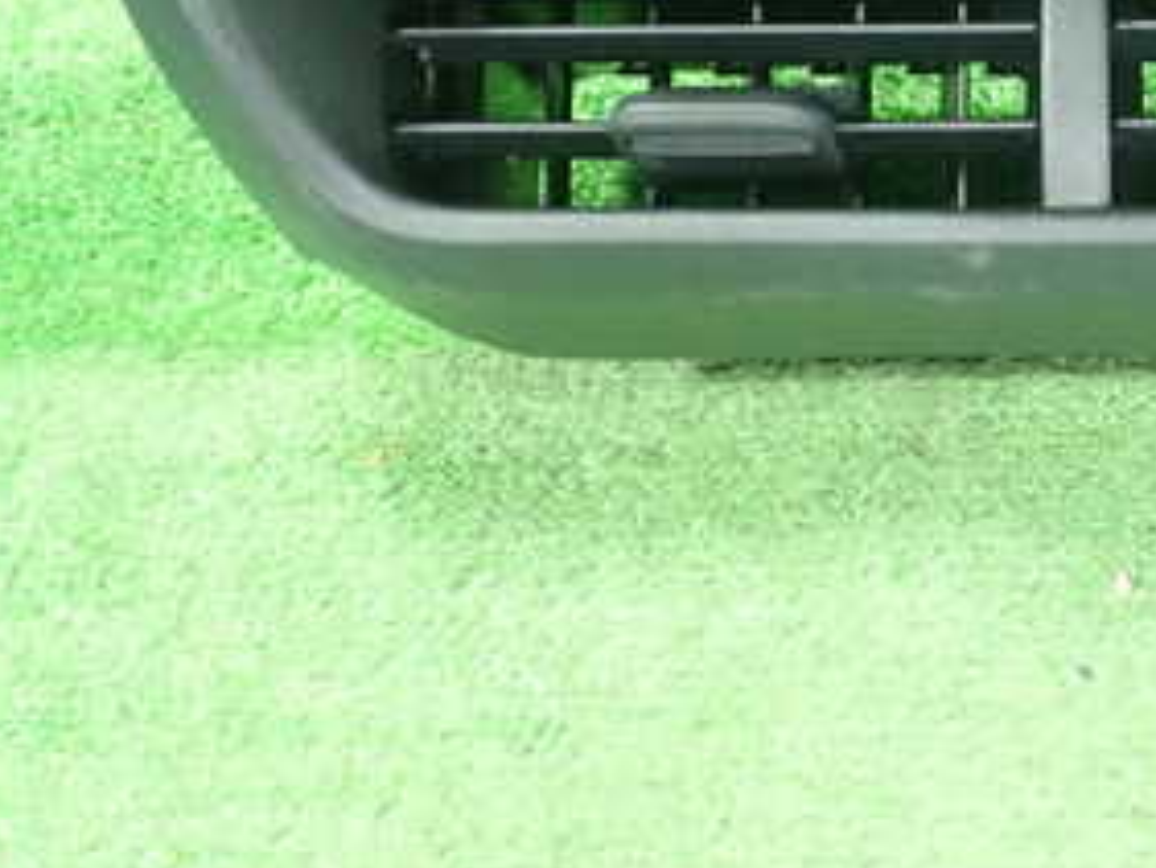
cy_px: -33
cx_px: 1115
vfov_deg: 22.0
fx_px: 2138
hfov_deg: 28.6
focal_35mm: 64
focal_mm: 5.5
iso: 800
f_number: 2.3
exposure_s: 1/60
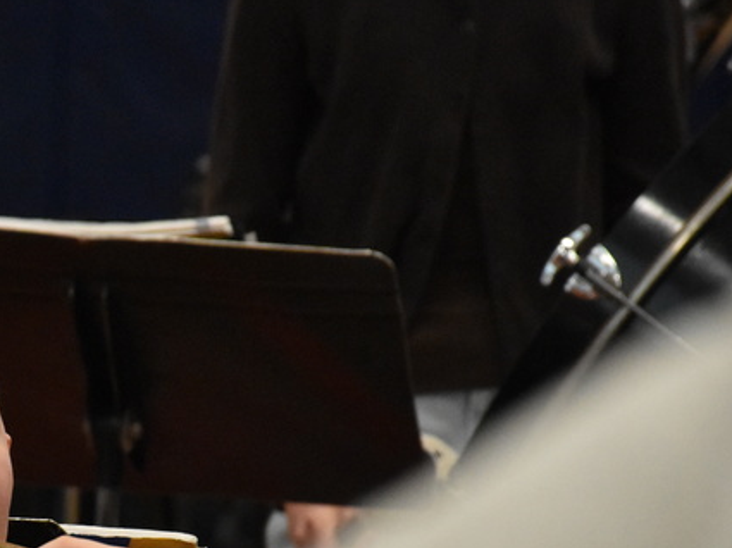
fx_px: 10290
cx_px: 48
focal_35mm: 487
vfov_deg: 3.0
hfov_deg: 4.1
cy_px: 485
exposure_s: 1/400
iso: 5000
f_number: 5.6
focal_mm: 140
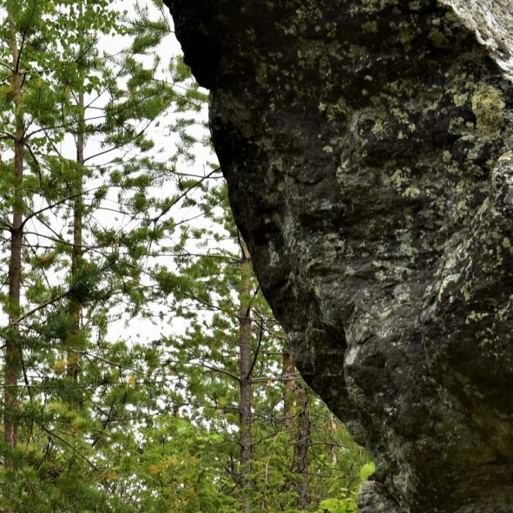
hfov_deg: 10.6
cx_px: 536
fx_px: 2750
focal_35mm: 164
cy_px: 271
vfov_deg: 10.7
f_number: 7.1
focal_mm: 38
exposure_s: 1/80
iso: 110
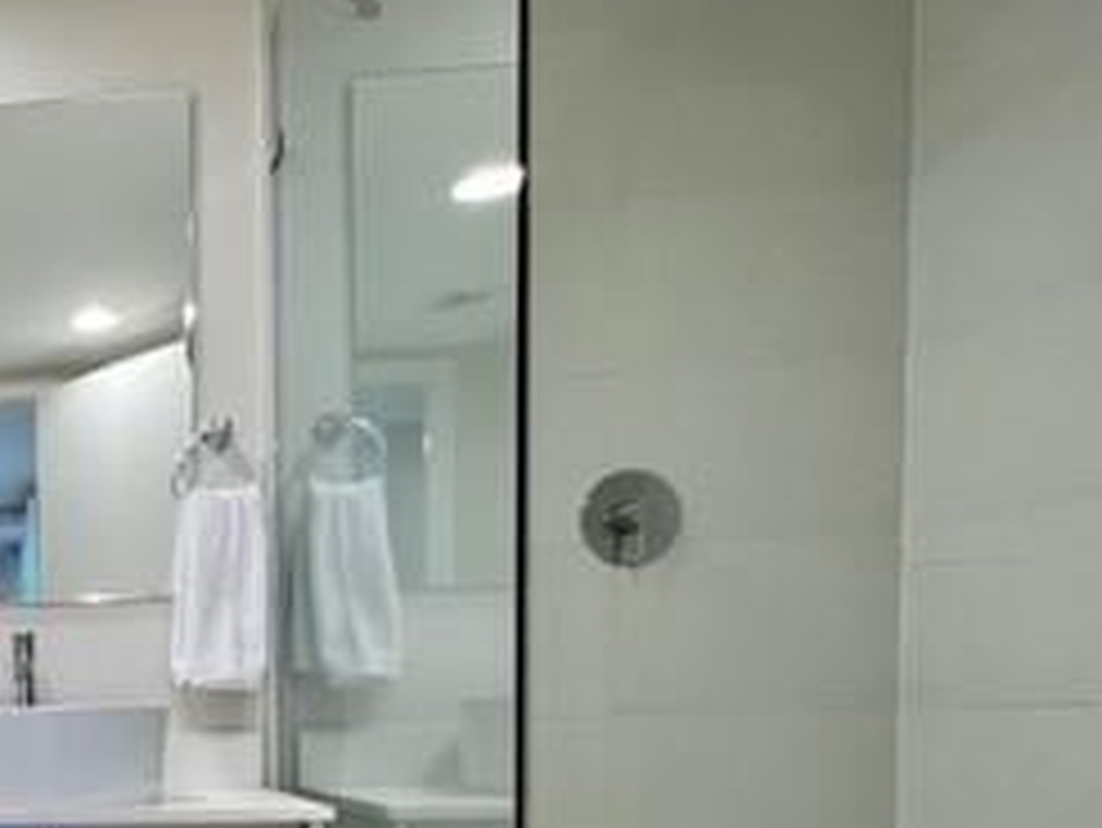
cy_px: 788
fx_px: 1083
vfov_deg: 38.2
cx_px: -117
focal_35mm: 34
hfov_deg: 42.2
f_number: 1.8
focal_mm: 1.57
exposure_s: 1/60
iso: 250
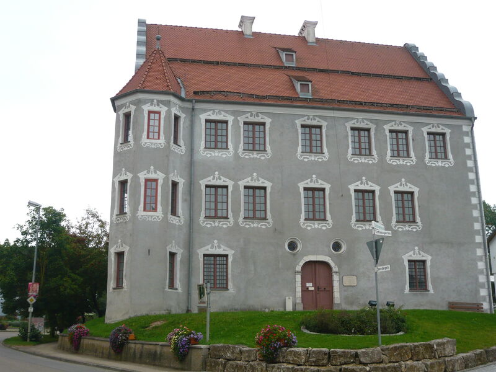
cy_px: 186
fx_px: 573
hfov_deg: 46.8
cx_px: 248
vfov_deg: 36.0
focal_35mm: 40
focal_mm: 6.6
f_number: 3.3
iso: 100
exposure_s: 1/320
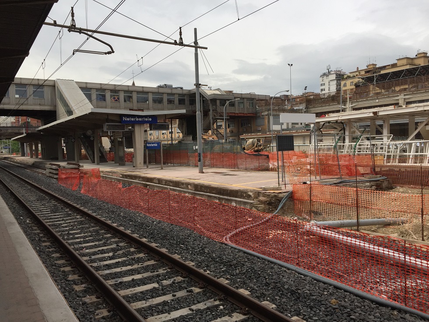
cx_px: 214
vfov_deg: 48.2
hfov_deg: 61.7
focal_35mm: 29
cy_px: 161
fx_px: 359
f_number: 2.2
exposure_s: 1/3049
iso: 32
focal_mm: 4.15
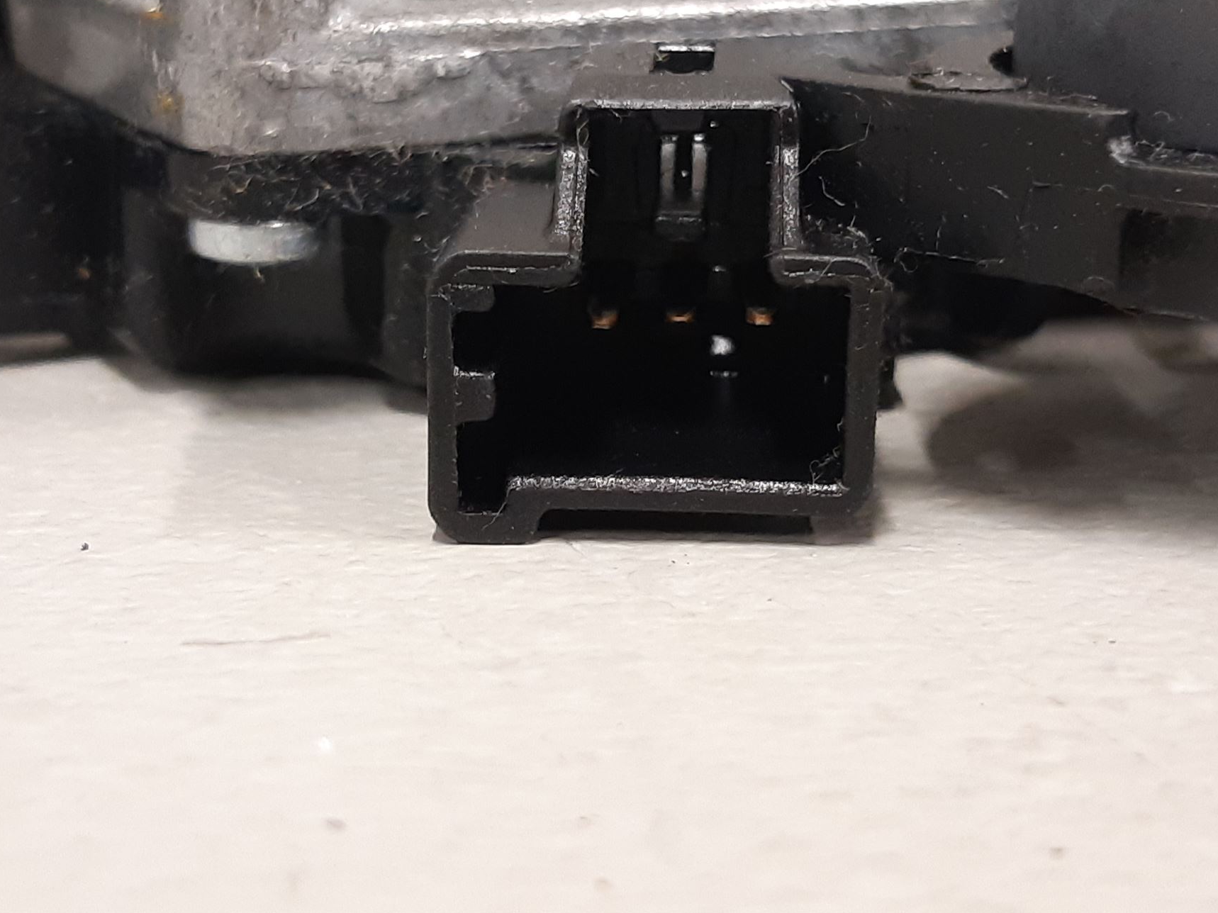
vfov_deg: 45.2
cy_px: 371
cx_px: 639
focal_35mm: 31
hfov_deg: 58.3
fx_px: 1091
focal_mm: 3.93
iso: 200
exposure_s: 1/33
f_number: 1.7
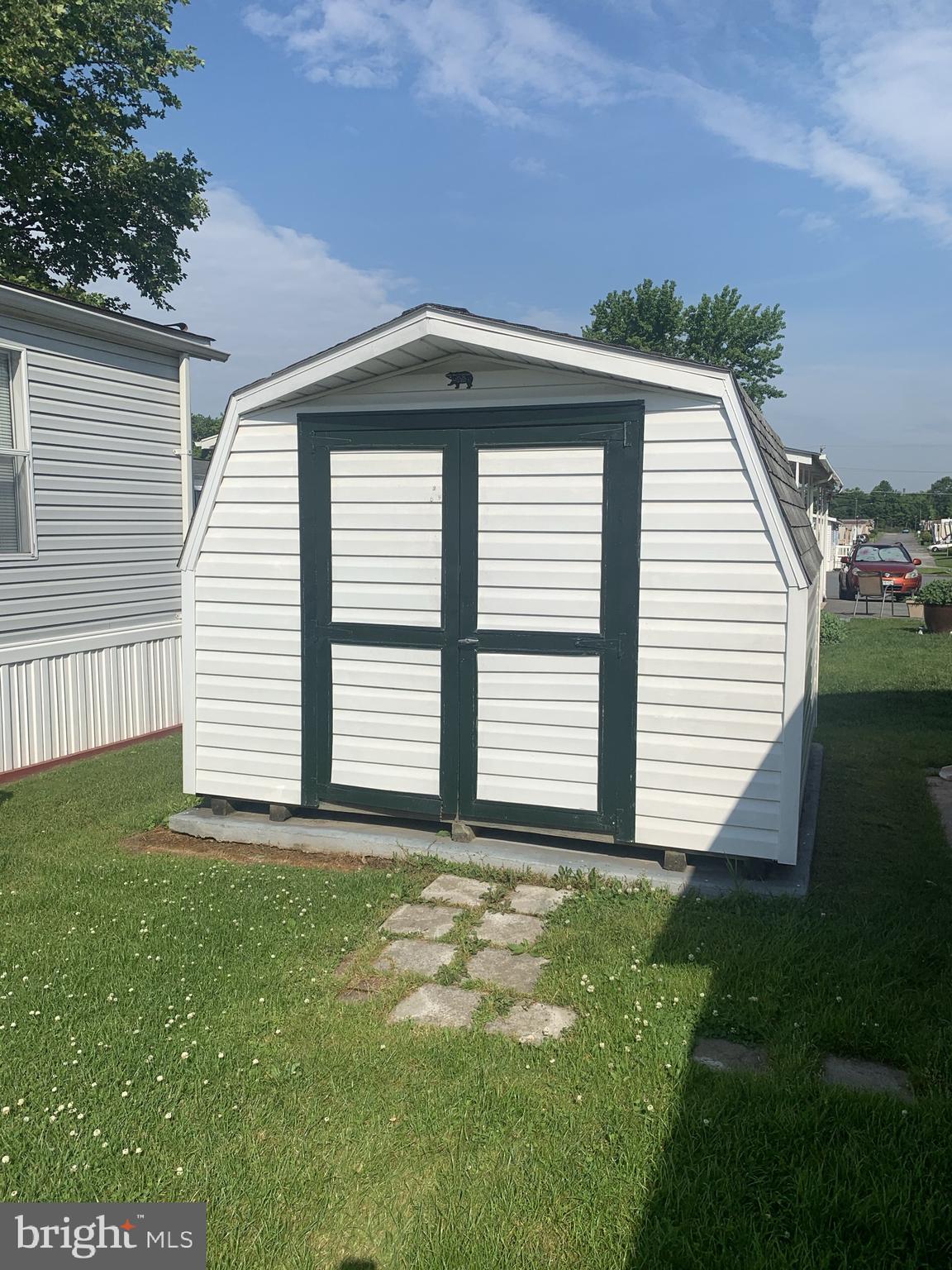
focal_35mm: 26
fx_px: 953
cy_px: 635
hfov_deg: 53.1
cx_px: 476
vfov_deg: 67.3
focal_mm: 4.25
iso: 25
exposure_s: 1/4673
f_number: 1.8
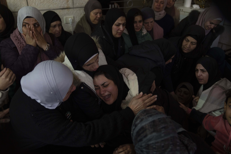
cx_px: 116
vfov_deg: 43.6
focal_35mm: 30
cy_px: 77
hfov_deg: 61.9
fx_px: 192
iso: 1000
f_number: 2.8
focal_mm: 30
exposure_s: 1/250
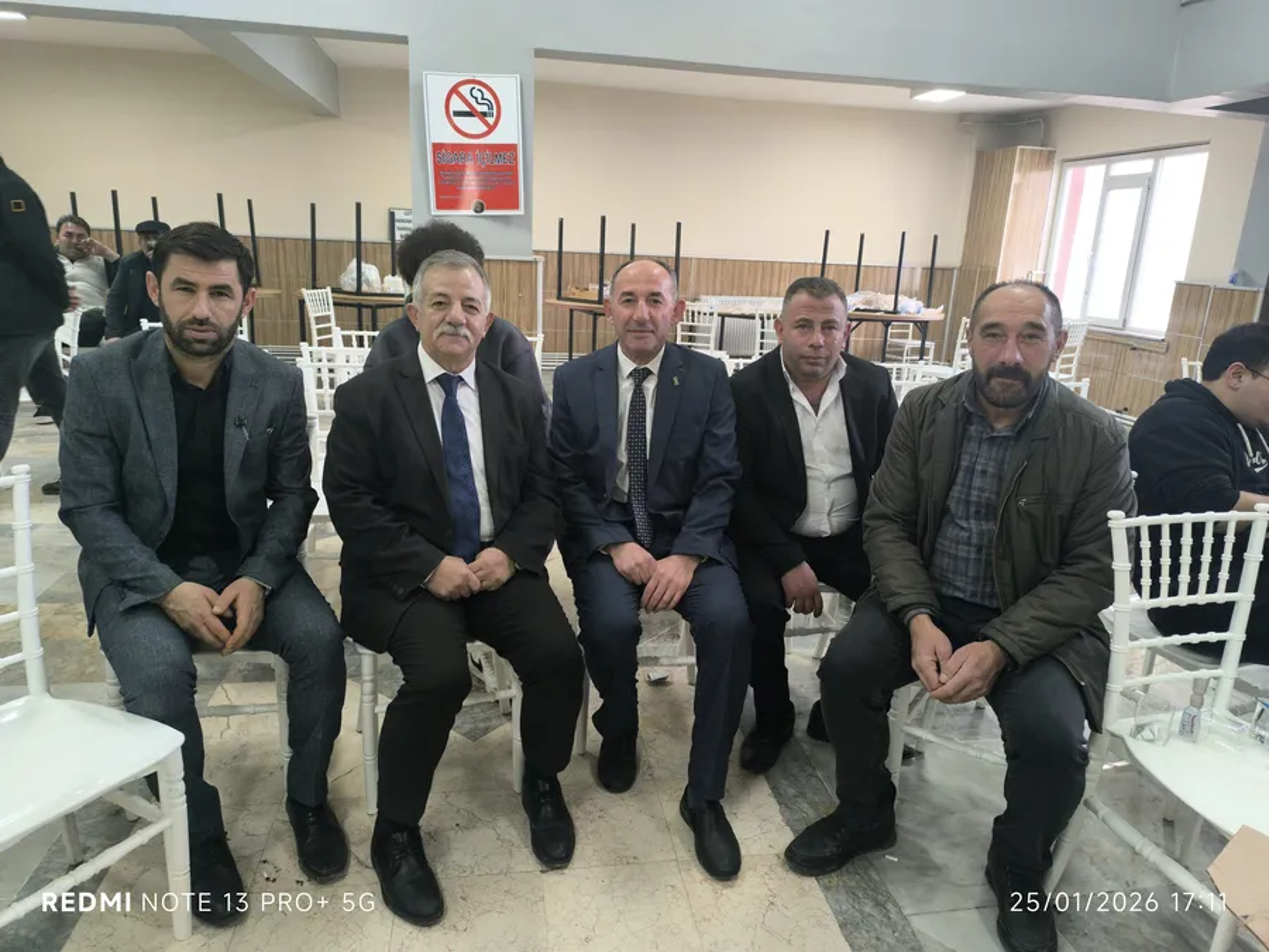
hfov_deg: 73.9
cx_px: 634
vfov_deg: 58.9
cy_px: 476
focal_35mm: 23
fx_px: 843
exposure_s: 1/50
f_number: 1.65
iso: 320
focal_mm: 6.14
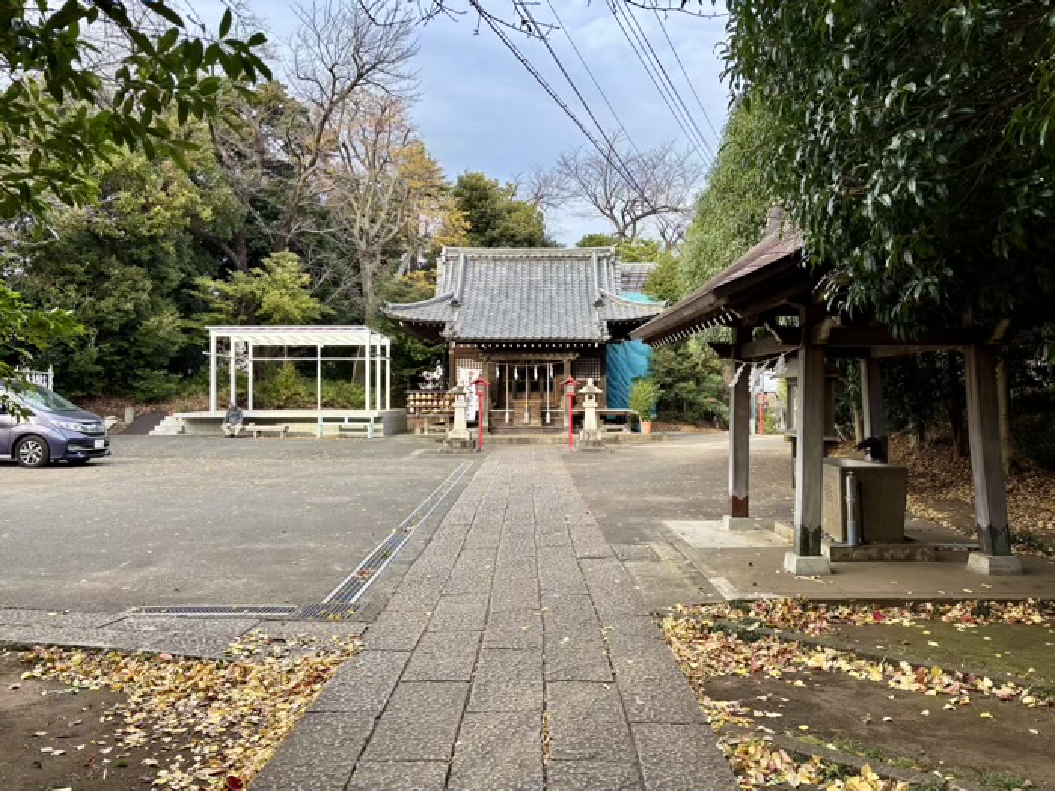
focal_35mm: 26
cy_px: 396
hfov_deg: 67.3
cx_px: 528
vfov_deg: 53.1
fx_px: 792
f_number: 1.6
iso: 50
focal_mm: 5.96
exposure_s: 1/303
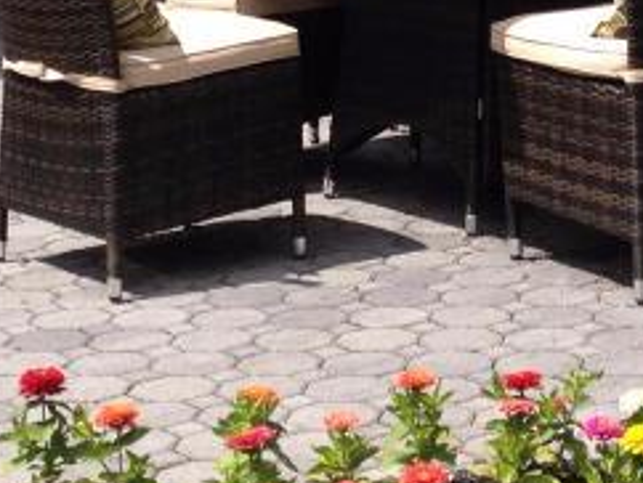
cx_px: 383
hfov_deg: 13.3
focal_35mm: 148
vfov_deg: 9.9
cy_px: -72
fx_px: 2752
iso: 64
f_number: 2.4
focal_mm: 4.28
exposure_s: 1/1623
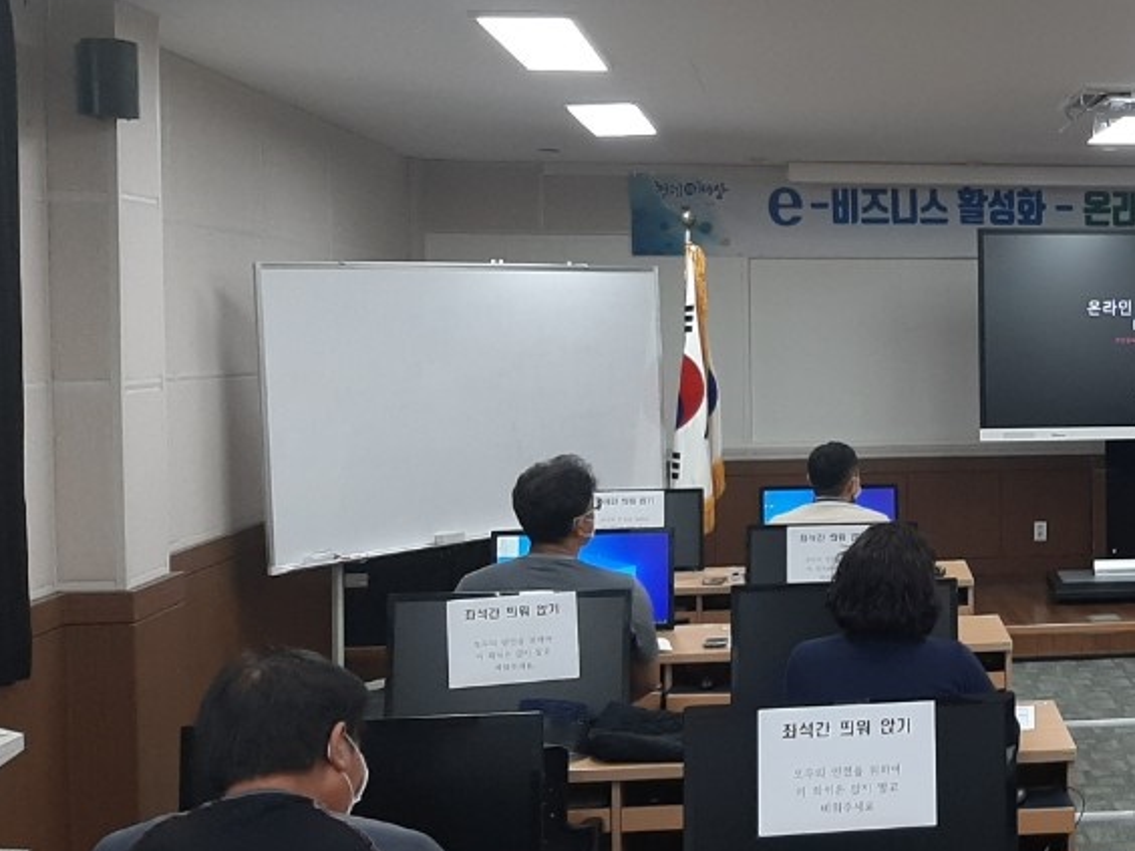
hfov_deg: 29.8
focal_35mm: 59
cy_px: 418
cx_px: 1207
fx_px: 1935
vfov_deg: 24.8
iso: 64
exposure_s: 1/60.2
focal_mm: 3.93
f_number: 1.7
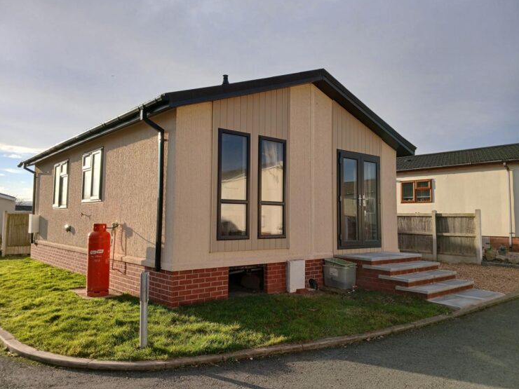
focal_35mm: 27
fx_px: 405
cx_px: 257
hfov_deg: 65.3
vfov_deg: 51.3
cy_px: 188
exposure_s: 1/344
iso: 20
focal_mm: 3.98
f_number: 1.8
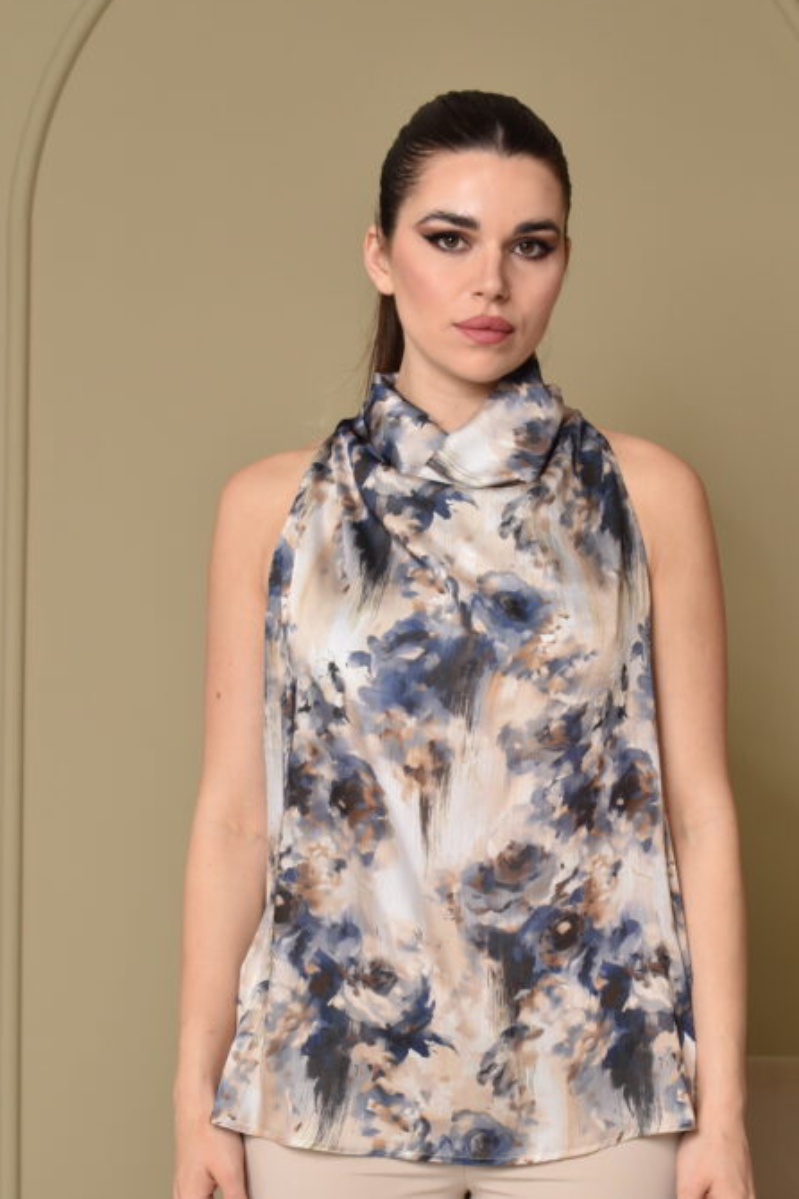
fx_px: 2353
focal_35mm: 71
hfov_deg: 19.3
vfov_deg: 28.5
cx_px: 462
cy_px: 710
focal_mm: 35
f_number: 4
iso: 100
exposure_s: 1/200
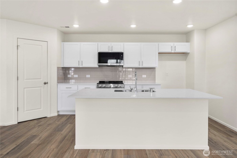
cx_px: 118
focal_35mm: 23
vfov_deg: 55.2
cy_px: 79
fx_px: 151
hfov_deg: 76.1
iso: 80
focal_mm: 23
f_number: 6.3
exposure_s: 1/60
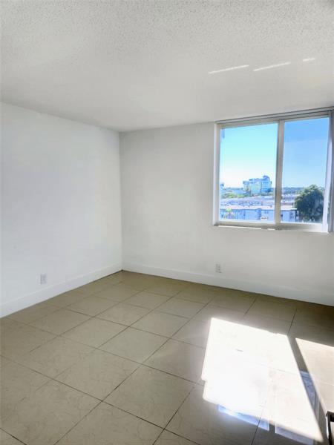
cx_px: 167
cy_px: 222
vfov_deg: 73.9
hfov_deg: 58.9
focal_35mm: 23
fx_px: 296
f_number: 1.8
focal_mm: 5.4
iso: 50
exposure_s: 1/180
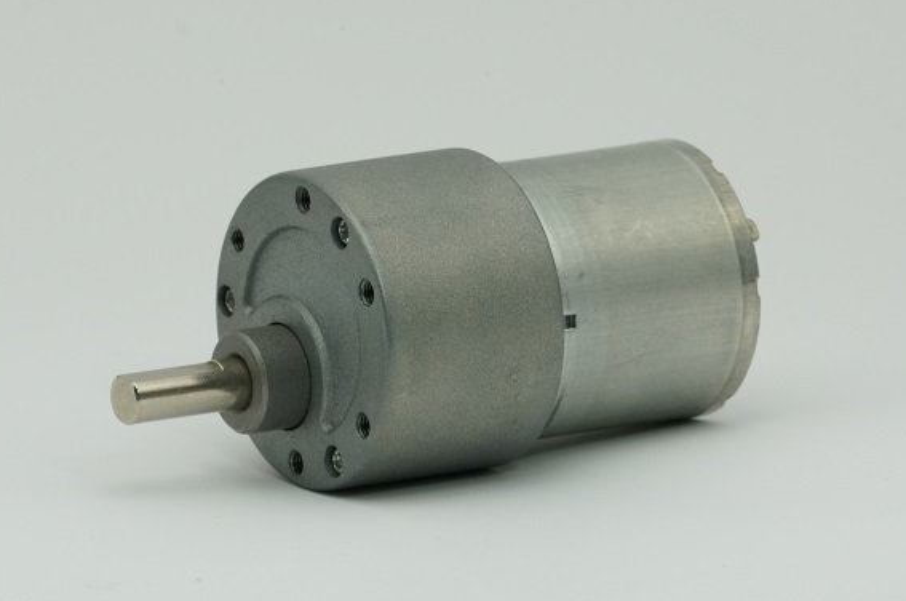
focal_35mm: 328
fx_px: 8241
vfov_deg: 4.2
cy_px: 305
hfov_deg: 6.3
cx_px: 452
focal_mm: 210
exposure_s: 1/60
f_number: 22
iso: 1600
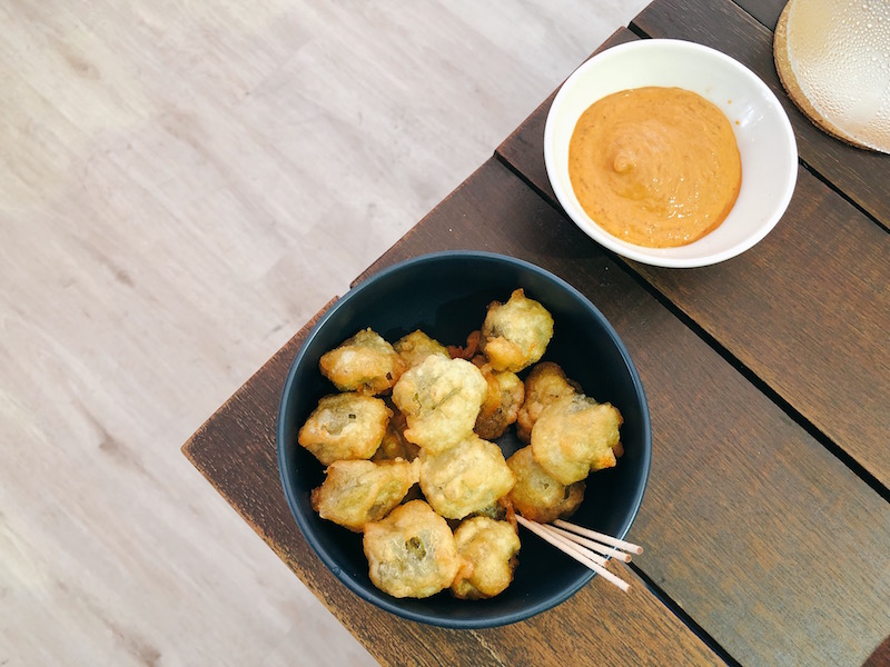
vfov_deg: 49.7
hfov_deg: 63.4
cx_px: 445
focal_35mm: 28
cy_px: 334
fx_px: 720
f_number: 1.8
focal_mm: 3.99
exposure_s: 1/17
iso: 50
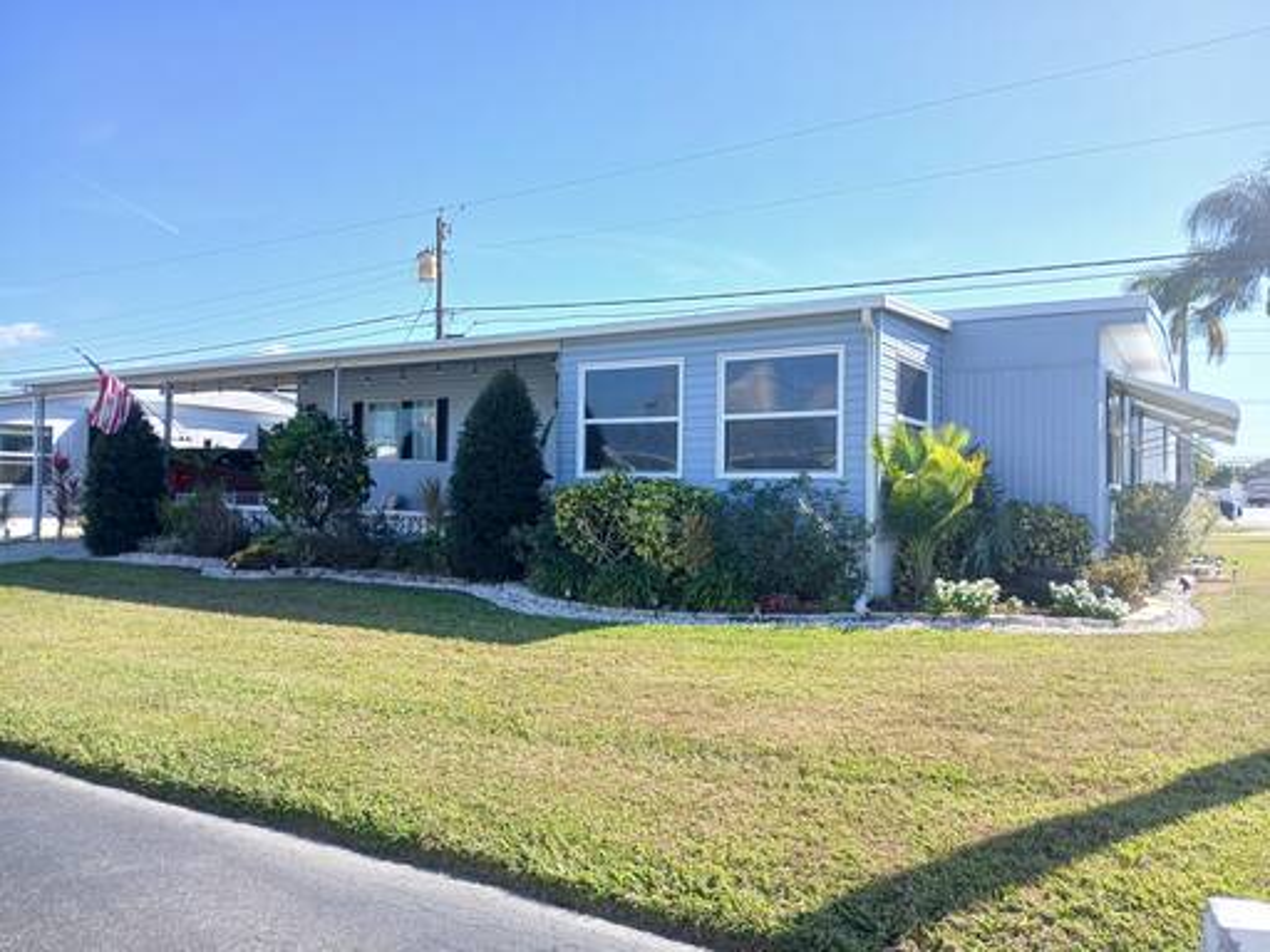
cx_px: 635
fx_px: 954
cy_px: 476
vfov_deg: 53.1
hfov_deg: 67.3
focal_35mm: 26
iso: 20
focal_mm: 3.98
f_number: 1.8
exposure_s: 1/197
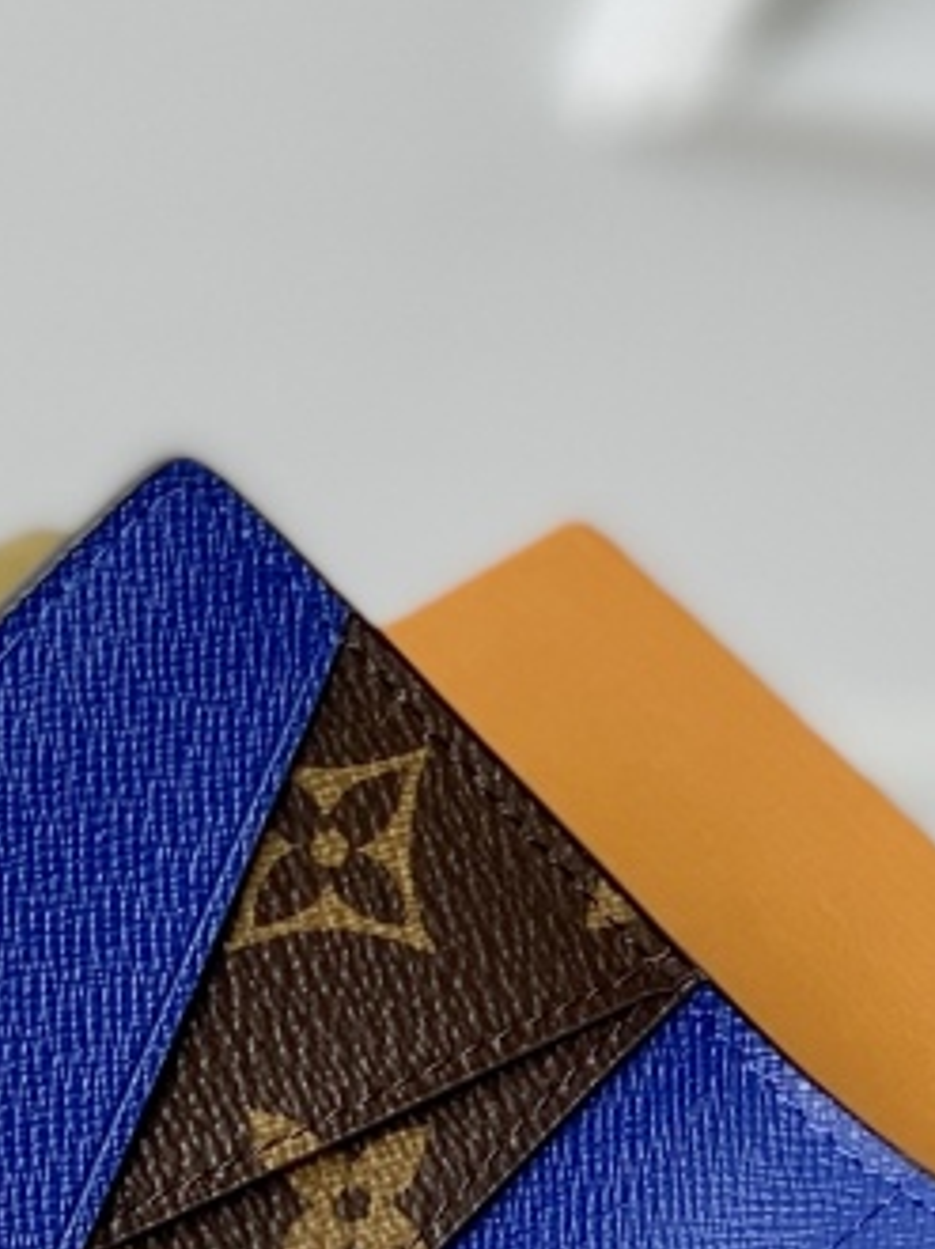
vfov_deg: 8.7
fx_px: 8186
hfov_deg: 6.5
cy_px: 1158
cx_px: 140
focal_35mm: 227
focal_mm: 6
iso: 16
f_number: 2.4
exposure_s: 1/122
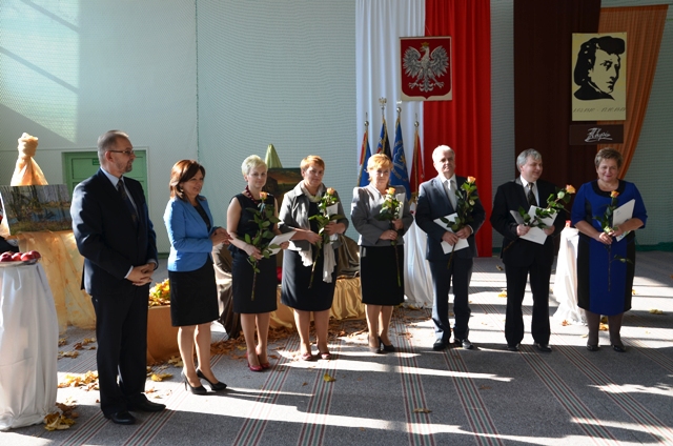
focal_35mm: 36
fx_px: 672
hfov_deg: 53.2
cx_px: 336
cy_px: 223
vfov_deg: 36.7
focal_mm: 24
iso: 200
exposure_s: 1/160
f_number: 6.3
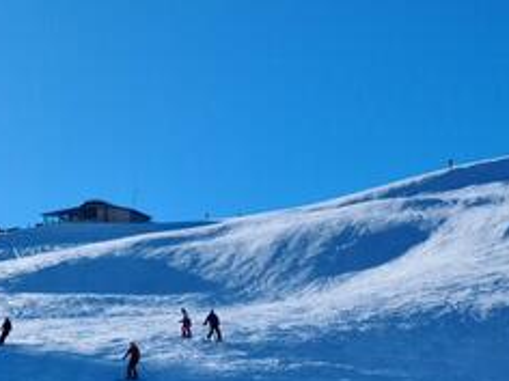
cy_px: 158
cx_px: -54
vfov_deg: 12.6
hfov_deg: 16.2
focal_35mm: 118
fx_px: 1735
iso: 25
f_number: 2
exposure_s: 1/1429
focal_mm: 5.9
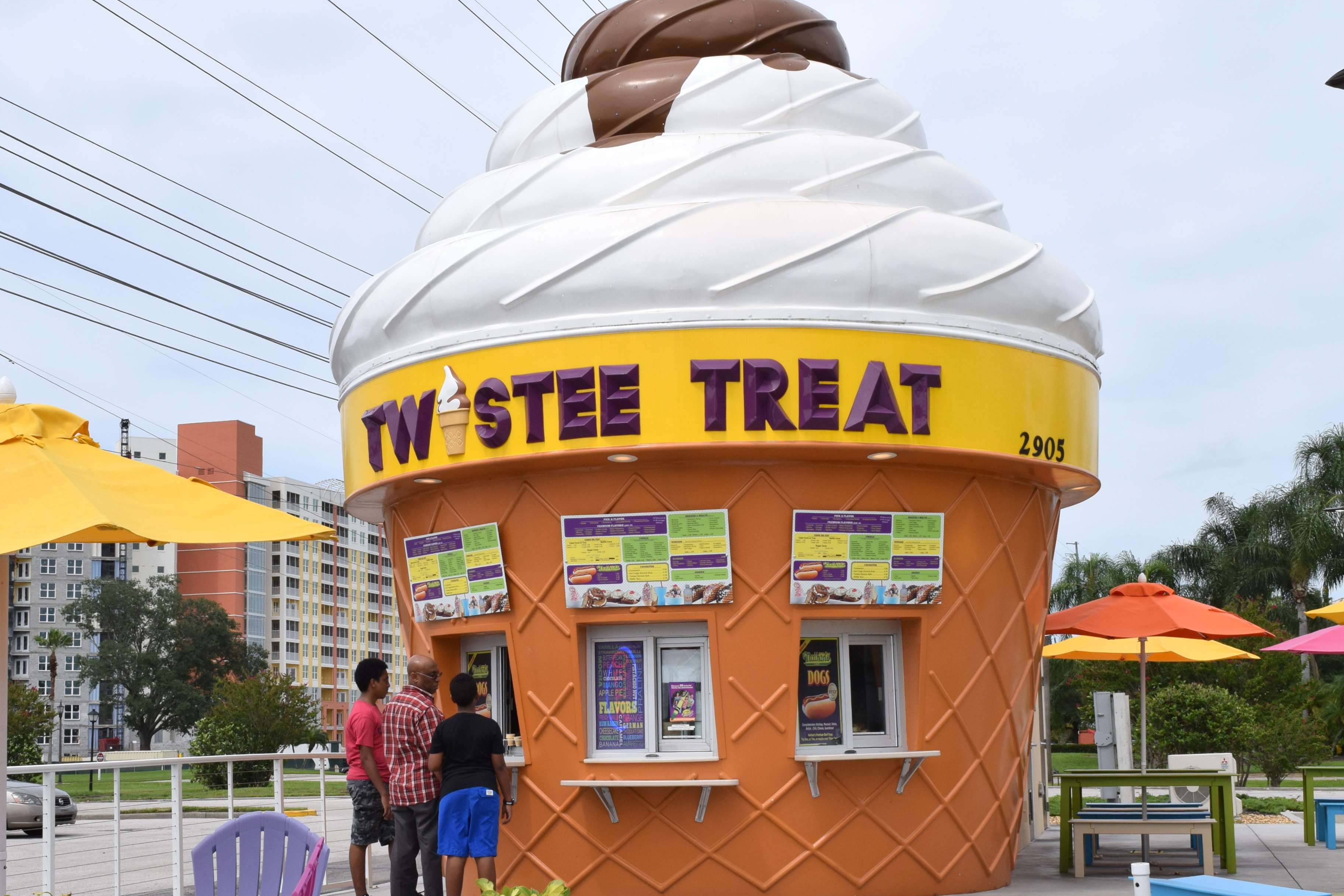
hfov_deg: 38.1
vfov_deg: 26.0
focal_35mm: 52
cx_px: 600
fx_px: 1941
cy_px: 443
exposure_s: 1/640
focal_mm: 28
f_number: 13
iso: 400
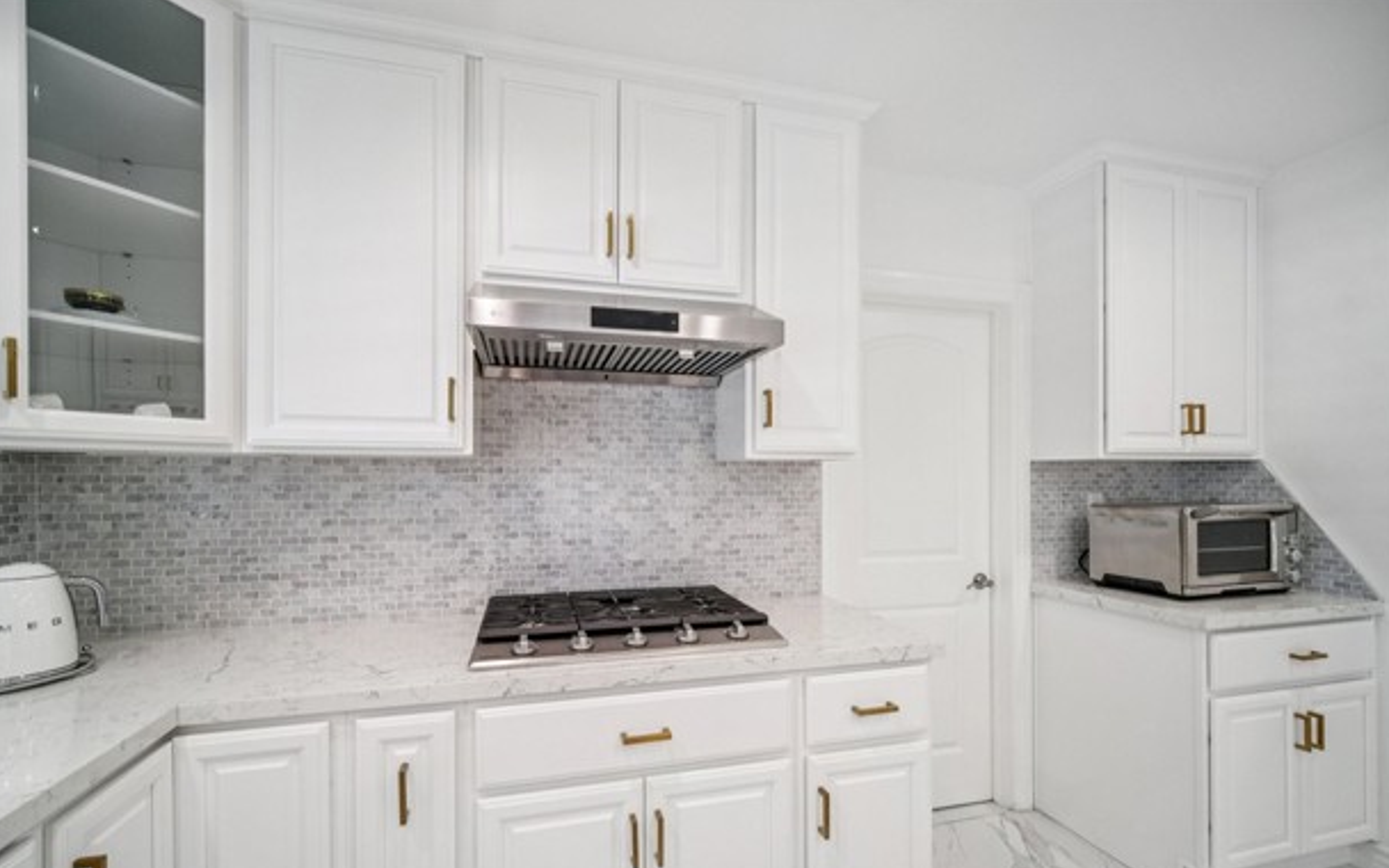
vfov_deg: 74.6
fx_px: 568
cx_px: 672
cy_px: 475
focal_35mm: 15
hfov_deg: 101.4
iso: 160
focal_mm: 9
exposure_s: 1/20
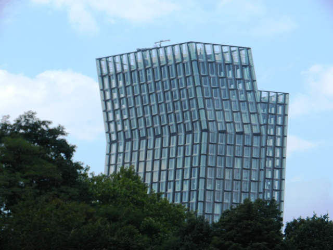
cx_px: 166
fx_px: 1020
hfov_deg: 18.5
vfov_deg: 14.0
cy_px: 125
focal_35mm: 106
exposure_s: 1/500
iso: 160
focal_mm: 19.1
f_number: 5
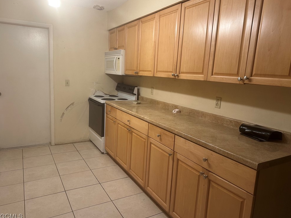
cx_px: 146
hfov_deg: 69.4
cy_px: 109
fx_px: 210
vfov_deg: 54.9
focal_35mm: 25
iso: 160
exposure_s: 1/60
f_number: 1.78
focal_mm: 6.86
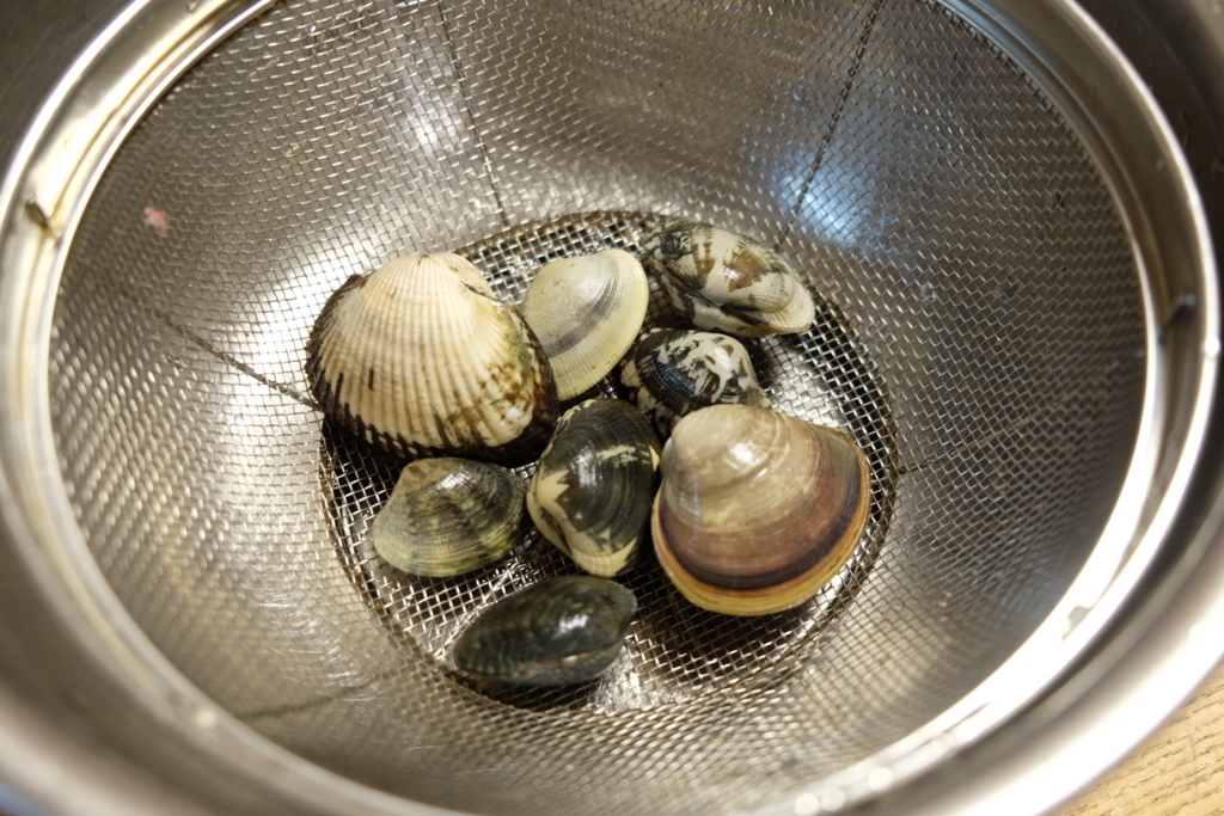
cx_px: 612
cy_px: 408
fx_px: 1292
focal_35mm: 38
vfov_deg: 35.1
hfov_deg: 50.7
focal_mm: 25.4
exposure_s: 1/8
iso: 320
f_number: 3.2
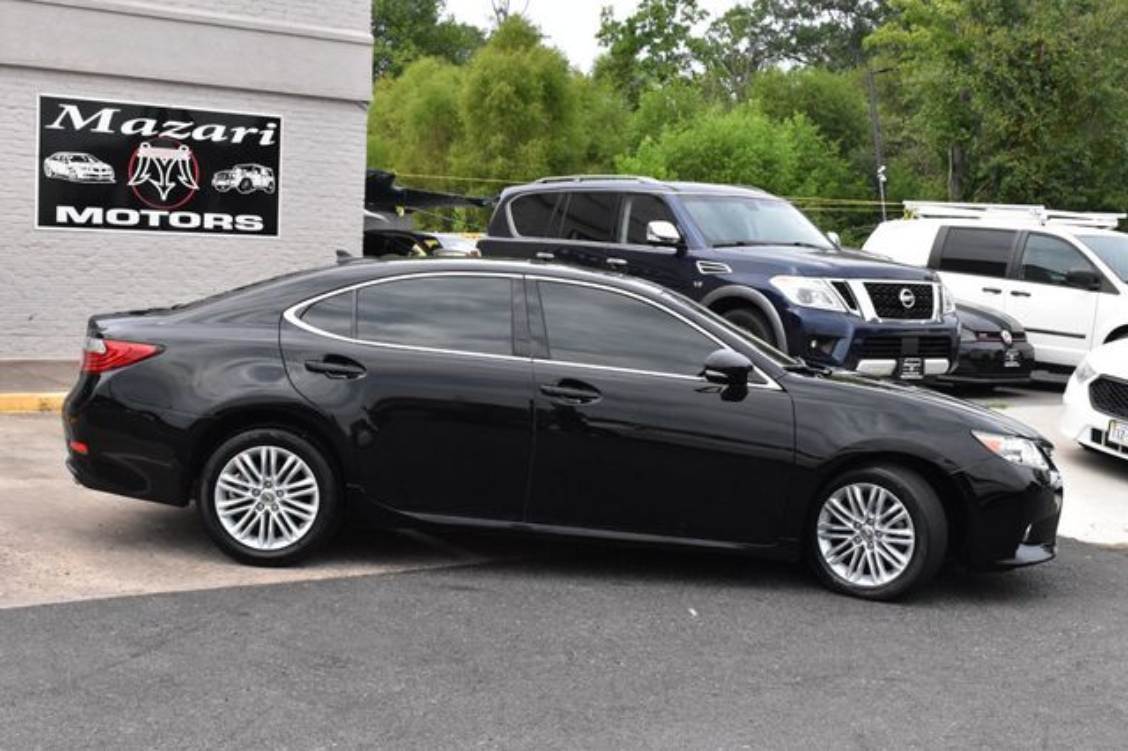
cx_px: 564
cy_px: 376
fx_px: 1503
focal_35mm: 48
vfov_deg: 28.0
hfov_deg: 41.1
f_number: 13
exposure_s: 1/1250
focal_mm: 32
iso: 2500
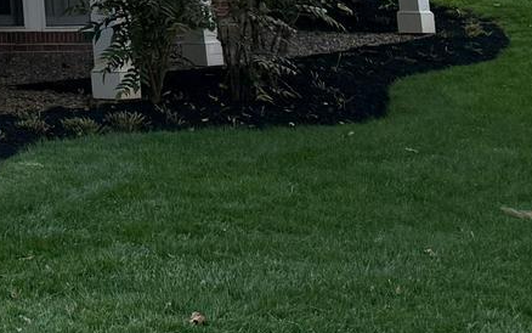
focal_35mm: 119
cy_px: -323
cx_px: -577
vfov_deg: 10.2
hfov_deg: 14.2
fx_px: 1726
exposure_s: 1/750
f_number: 1.78
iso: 100
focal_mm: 6.76
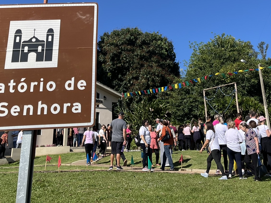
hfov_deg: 40.2
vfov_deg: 29.6
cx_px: 165
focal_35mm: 47
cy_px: 20
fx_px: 368
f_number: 1.6
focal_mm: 5.1
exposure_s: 1/2825
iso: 50
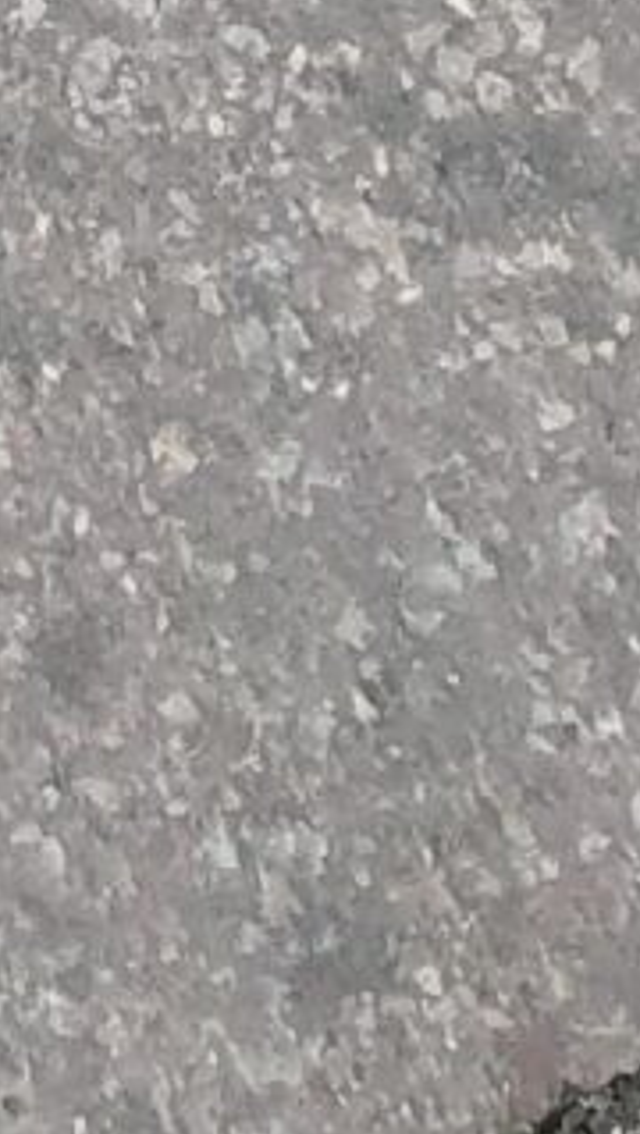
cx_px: -981
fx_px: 6832
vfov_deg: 8.0
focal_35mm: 227
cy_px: -2417
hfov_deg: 5.2
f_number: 2.4
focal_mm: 4.32
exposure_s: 1/100
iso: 200
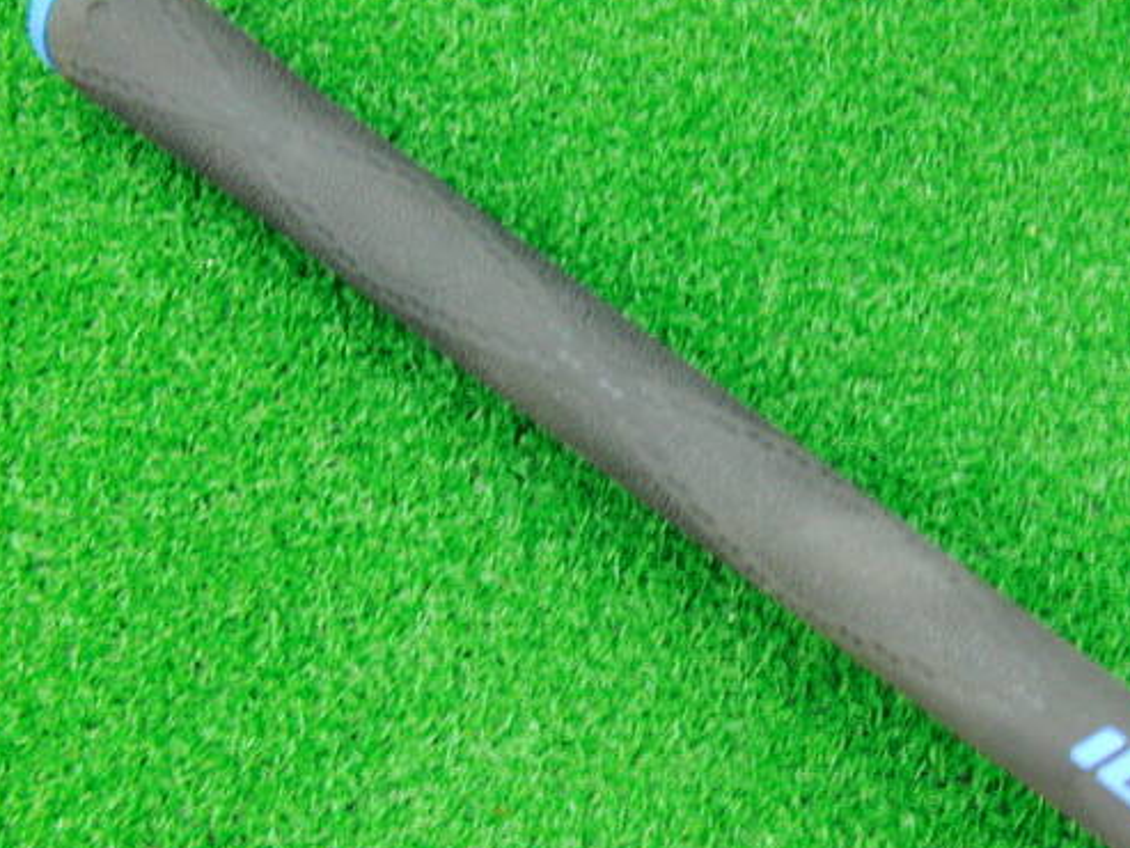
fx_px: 1567
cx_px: 722
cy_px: 497
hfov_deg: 39.3
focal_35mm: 48
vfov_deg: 30.2
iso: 400
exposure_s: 1/20
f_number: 3.6
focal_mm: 6.42
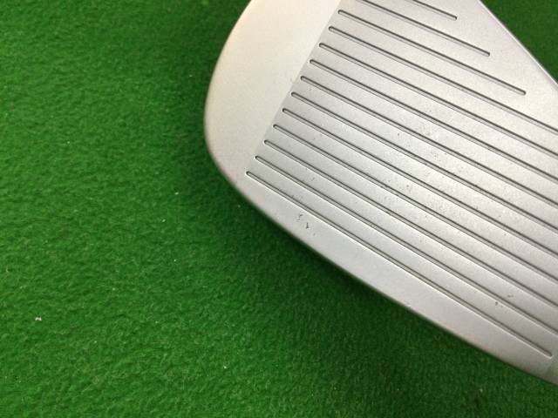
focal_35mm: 31
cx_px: 279
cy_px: 209
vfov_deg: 45.4
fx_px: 500
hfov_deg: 58.4
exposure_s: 1/30
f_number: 2.4
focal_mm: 3.3
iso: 50
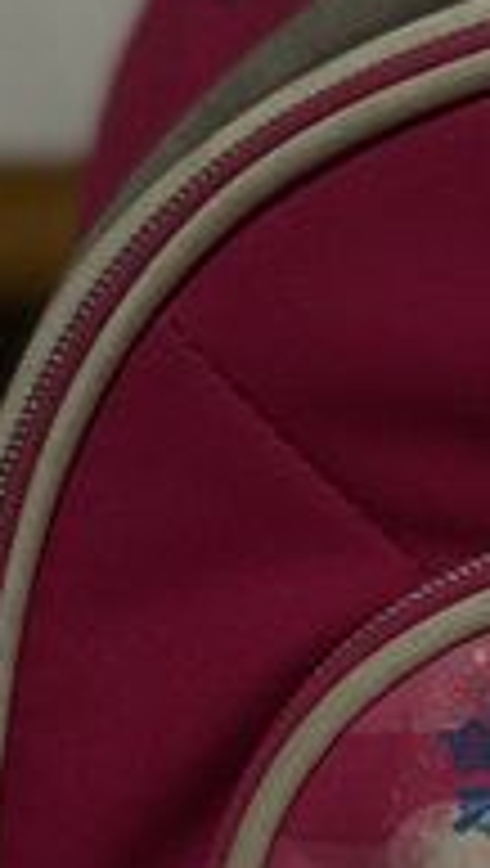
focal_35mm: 122
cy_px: 958
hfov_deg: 9.1
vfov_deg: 17.0
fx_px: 2809
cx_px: 1108
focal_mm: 6.86
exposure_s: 1/33
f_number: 1.78
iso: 640
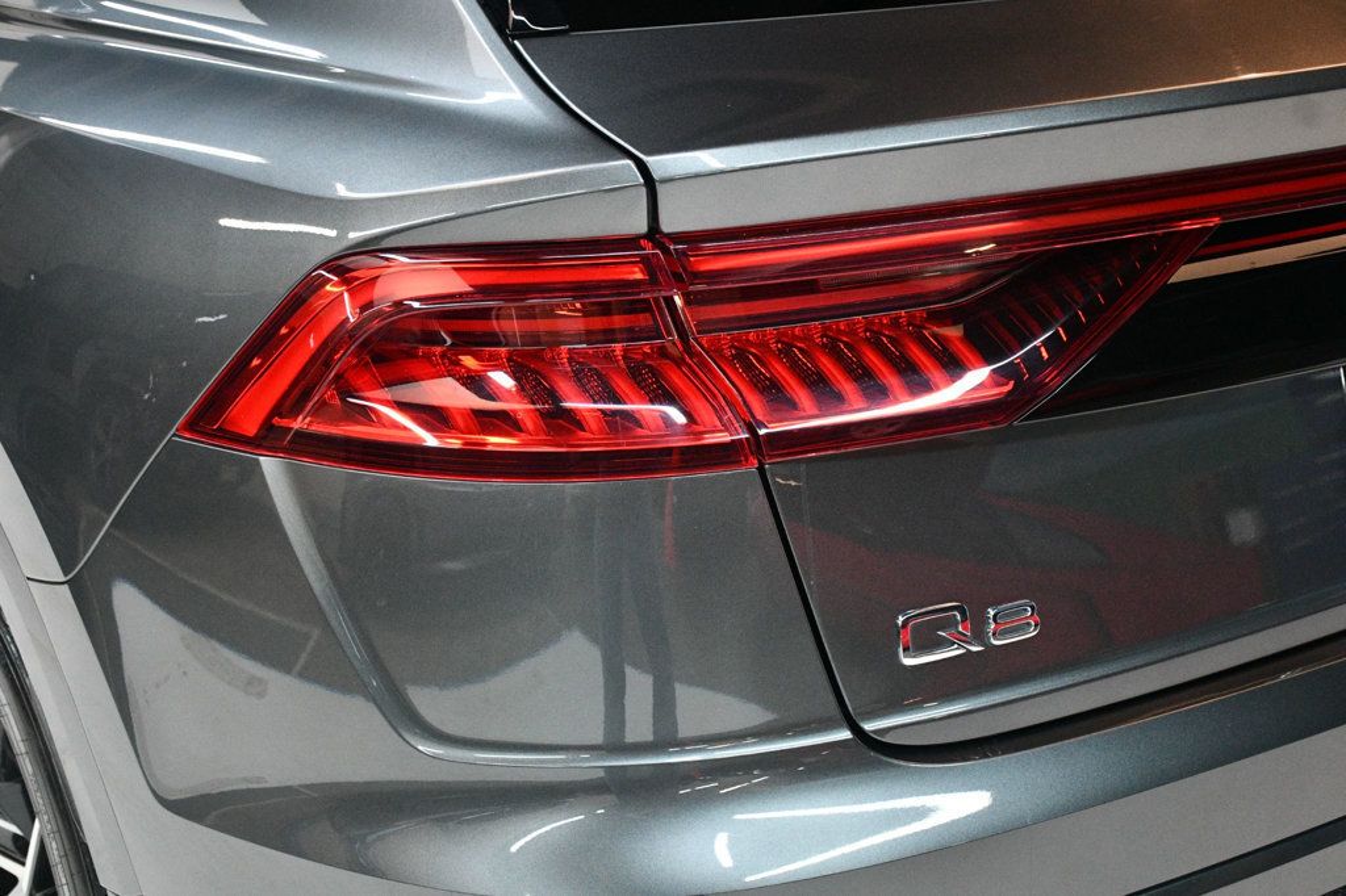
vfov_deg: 26.0
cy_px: 448
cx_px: 673
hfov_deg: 38.2
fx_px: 1943
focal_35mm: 52
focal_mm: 35
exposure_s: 1/80
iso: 3200
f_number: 4.2
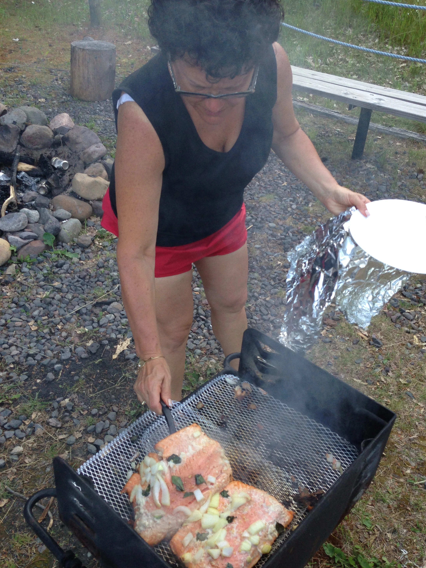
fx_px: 574
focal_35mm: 35
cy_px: 279
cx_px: 226
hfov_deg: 40.7
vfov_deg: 52.6
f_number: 2.4
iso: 100
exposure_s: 1/120
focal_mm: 4.13
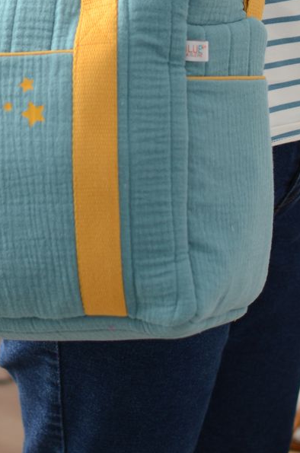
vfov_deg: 15.3
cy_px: 96
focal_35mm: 133
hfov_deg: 10.2
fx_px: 1674
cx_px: 24
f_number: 2.5
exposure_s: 1/200
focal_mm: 35
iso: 200
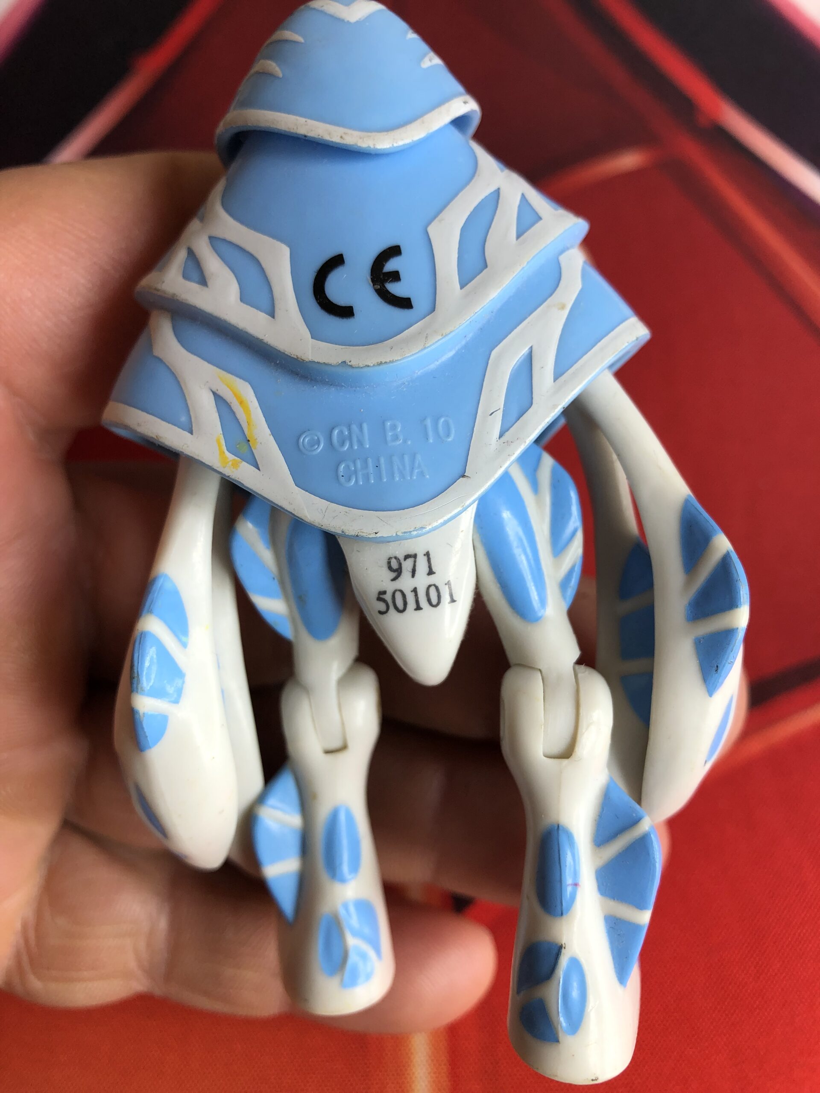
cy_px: 546
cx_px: 410
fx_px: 884
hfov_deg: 49.7
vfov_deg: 63.4
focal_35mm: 28
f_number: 1.8
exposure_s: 1/209
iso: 20
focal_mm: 3.99
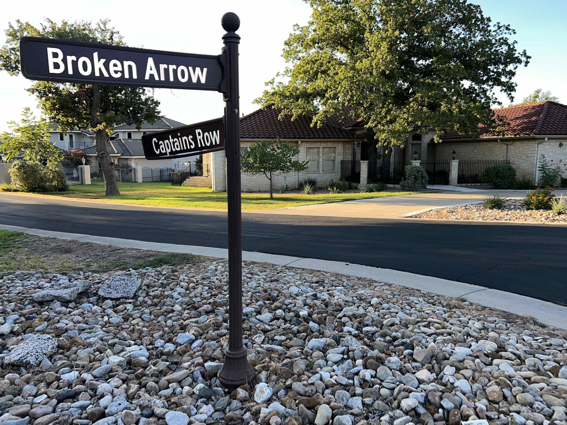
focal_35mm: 27
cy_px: 205
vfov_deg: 51.4
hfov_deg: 65.3
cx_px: 289
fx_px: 442
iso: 32
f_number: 1.5
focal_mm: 5.7
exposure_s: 1/625
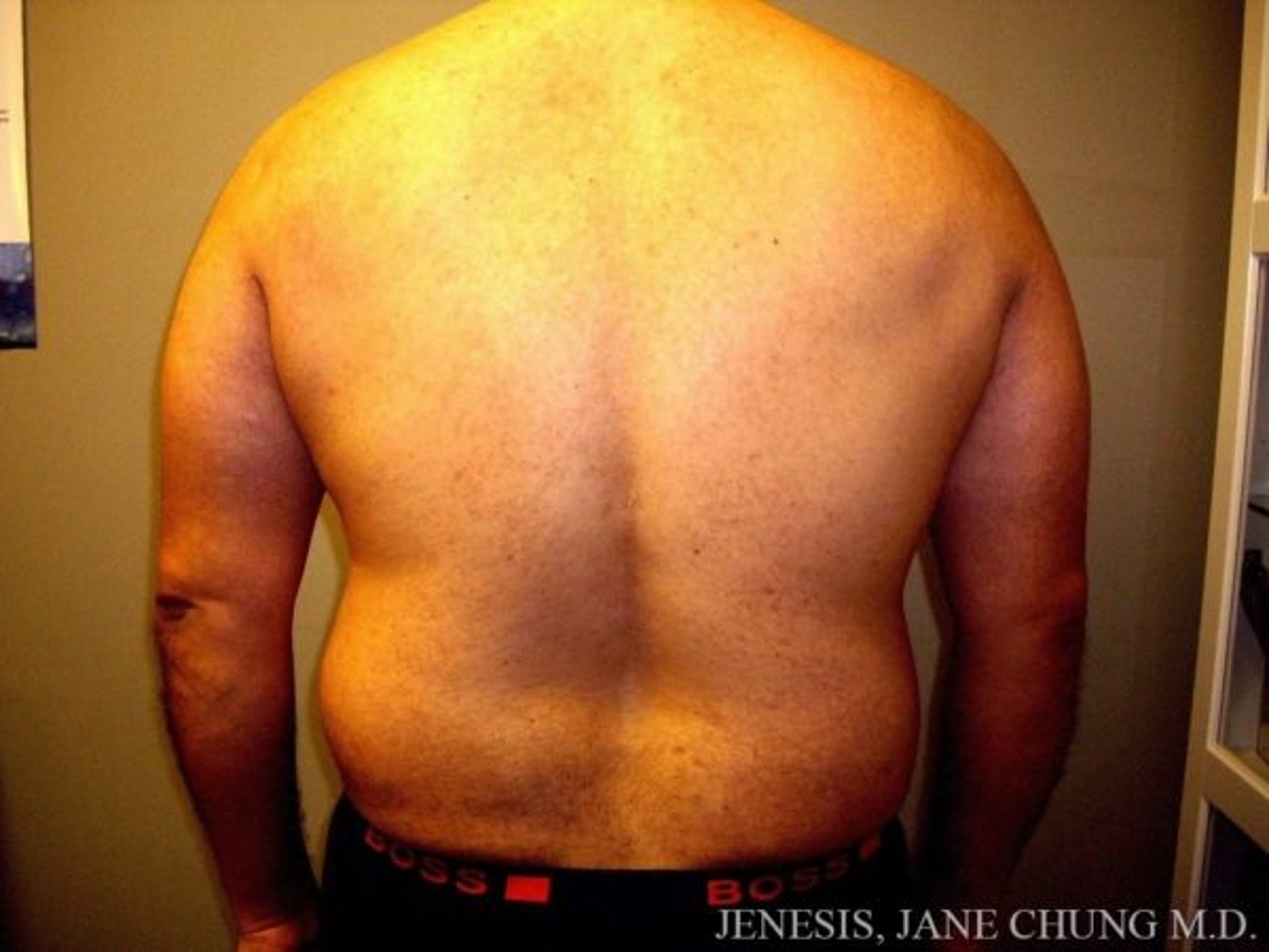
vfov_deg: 37.7
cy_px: 476
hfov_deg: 49.0
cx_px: 634
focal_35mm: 38
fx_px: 1393
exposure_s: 1/40
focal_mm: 7.9
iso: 400
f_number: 2.8
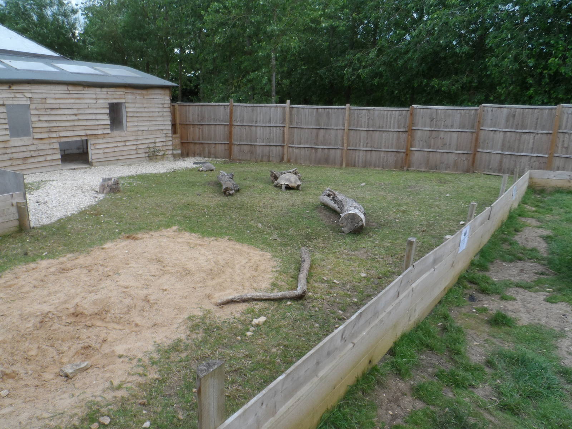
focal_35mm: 24
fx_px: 397
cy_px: 214
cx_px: 286
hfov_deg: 71.6
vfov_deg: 56.8
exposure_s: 1/250
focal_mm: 4
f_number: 3.2
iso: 80
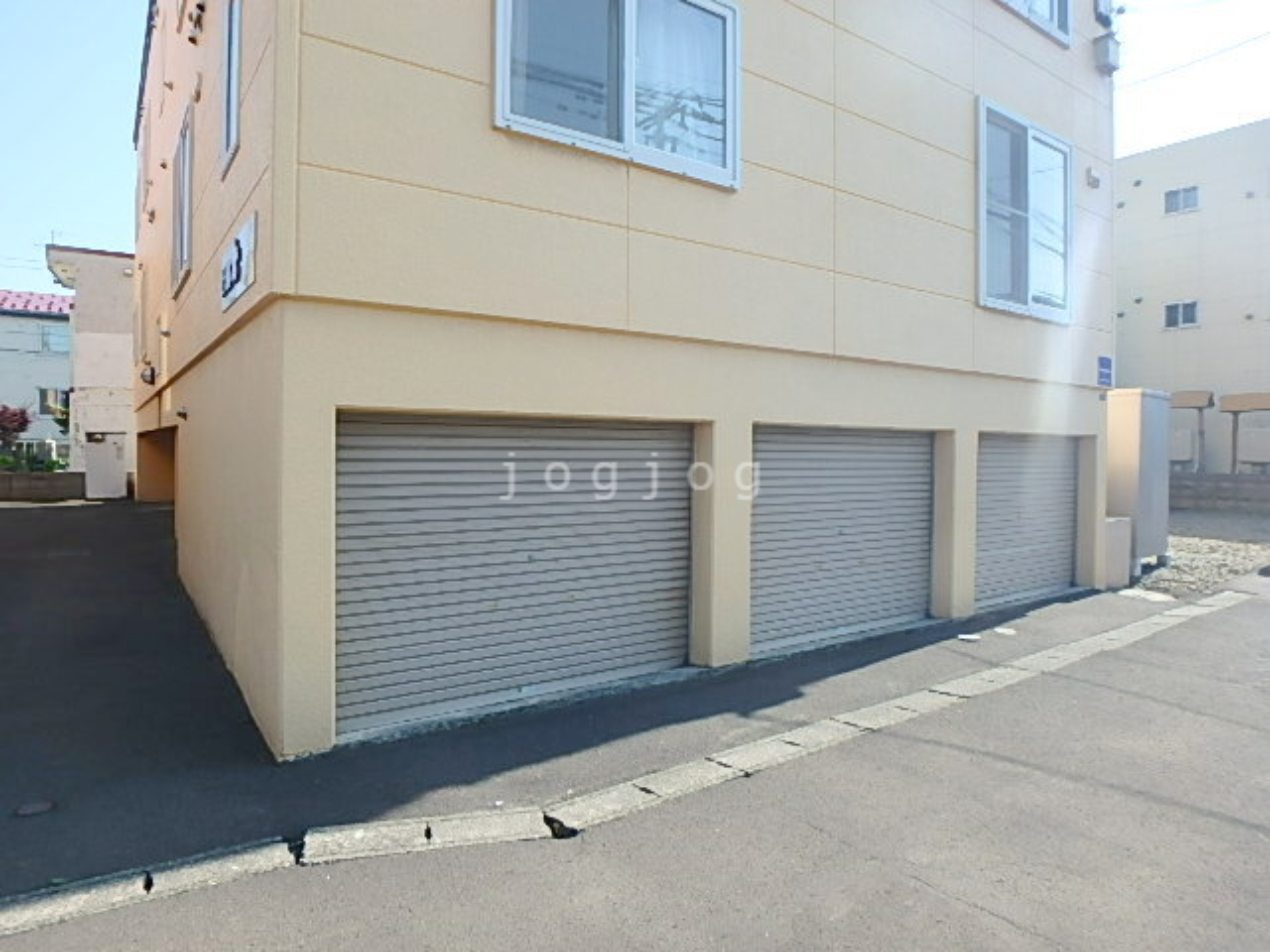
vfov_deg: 63.4
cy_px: 476
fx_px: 770
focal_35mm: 21
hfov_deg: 79.0
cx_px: 635
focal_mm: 3.7
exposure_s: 1/640
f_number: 3.5
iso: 125
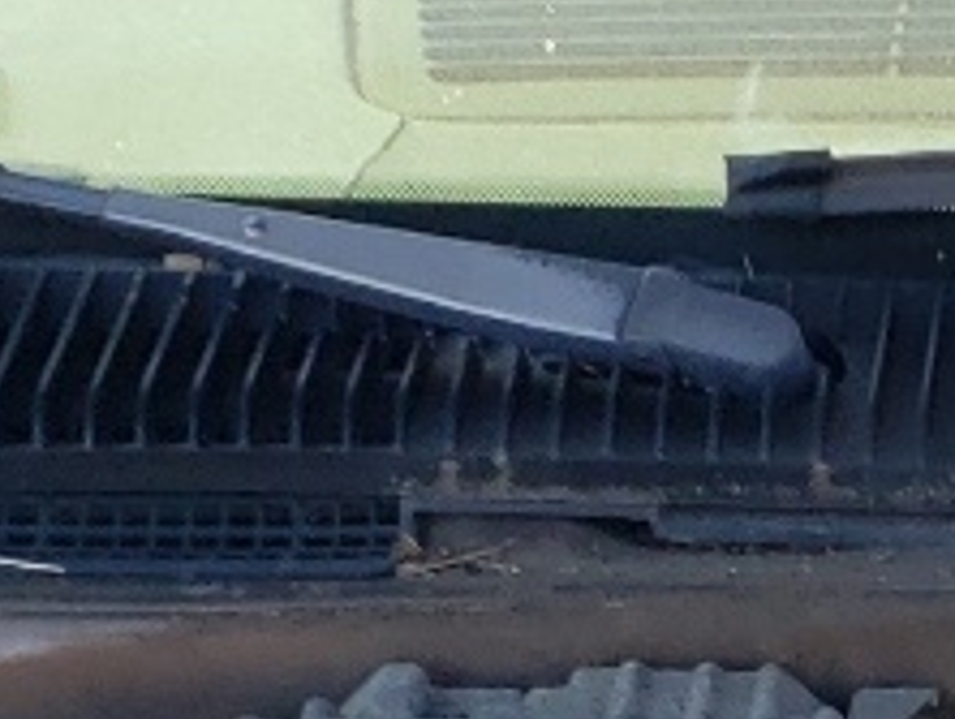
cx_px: 1415
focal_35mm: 187
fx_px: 5165
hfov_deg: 10.2
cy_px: 1373
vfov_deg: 7.7
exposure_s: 1/1000
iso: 50
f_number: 1.5
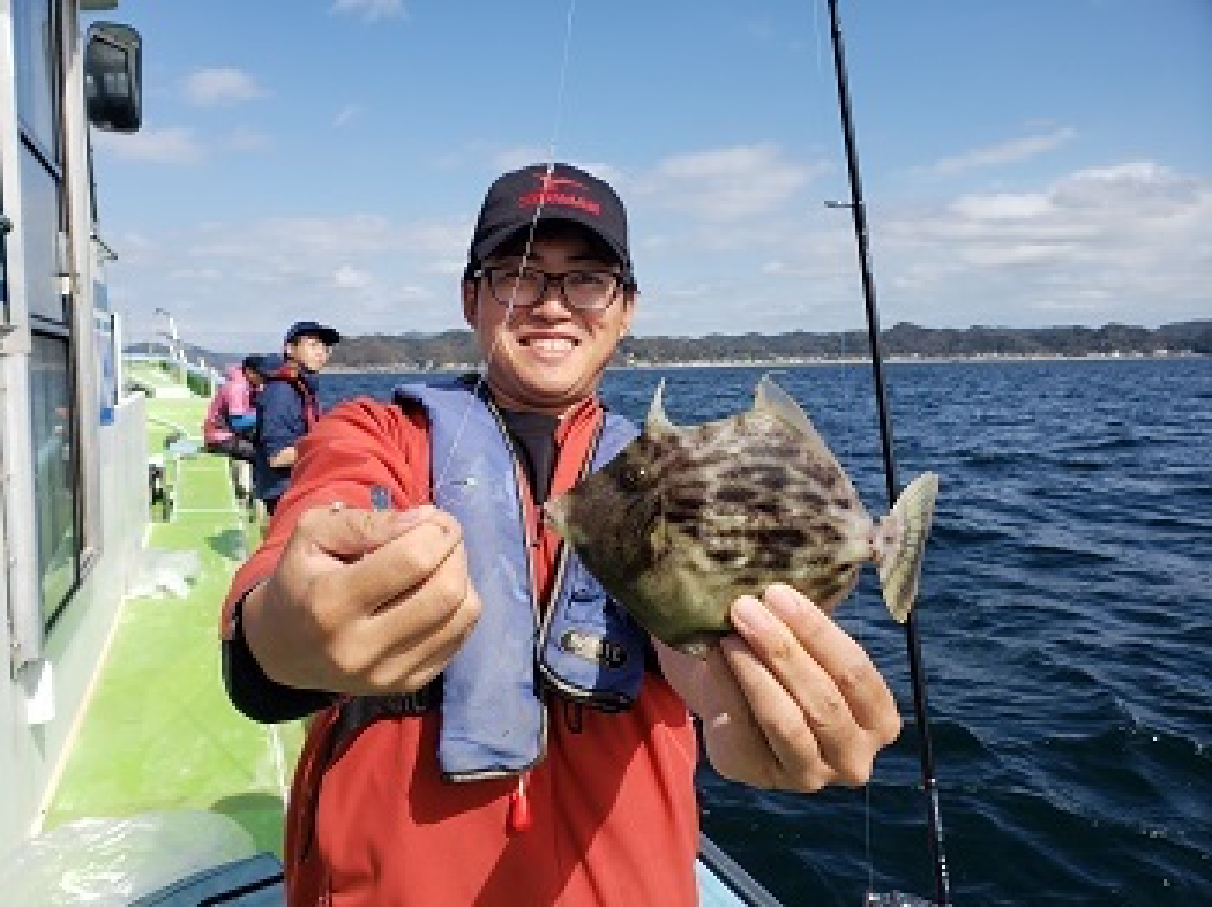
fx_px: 910
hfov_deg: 67.3
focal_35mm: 26
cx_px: 606
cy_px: 454
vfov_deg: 53.0
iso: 50
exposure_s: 1/1419
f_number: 2.4
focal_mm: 4.3
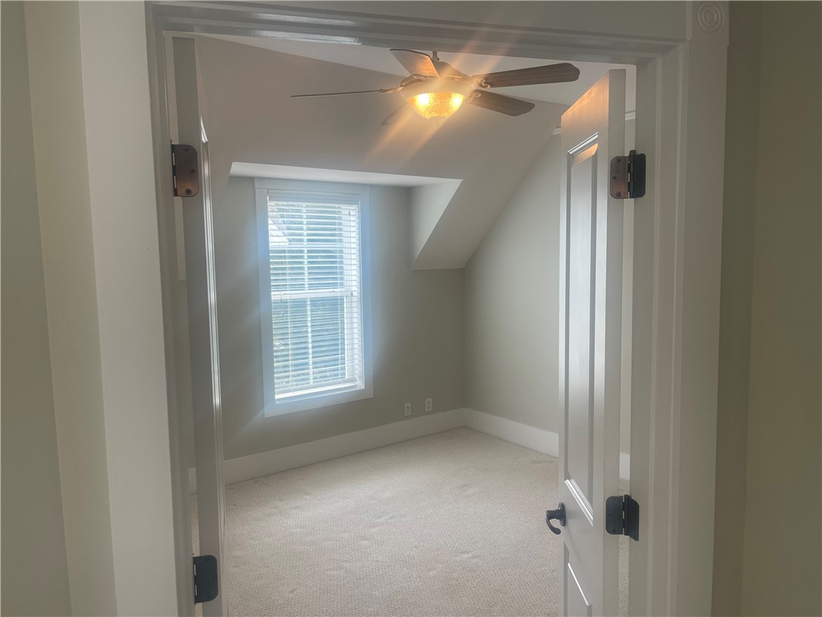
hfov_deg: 69.4
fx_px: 594
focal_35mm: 25
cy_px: 308
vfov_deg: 54.9
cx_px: 411
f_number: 1.6
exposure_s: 1/120
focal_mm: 5.1
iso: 50
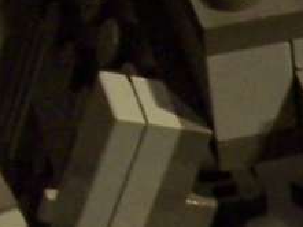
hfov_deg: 6.8
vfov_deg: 5.1
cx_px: 591
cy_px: 596
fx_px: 2470
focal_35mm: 282
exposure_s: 1/8
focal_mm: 8
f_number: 3.4
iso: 200
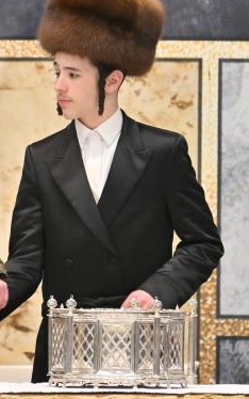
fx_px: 7714
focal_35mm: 711
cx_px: -269
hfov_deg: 1.8
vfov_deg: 3.0
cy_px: 202
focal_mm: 170
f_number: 2.8
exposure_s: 1/400
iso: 500
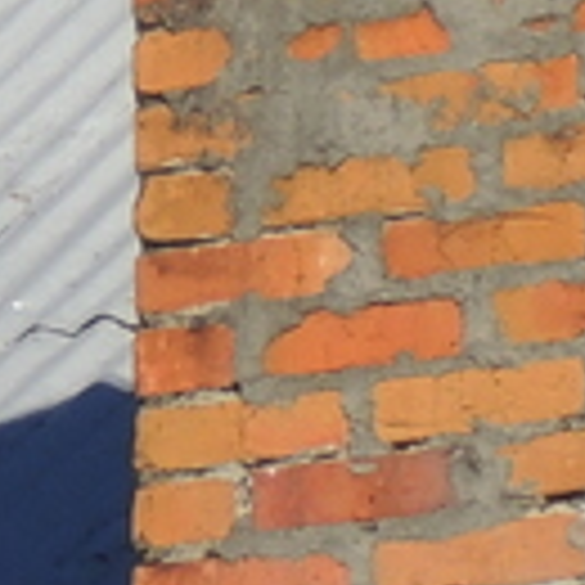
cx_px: 1638
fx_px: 28240
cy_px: -950
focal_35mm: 1477
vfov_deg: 1.2
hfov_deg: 1.2
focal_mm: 30.3
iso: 100
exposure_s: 1/1000
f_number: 4.5
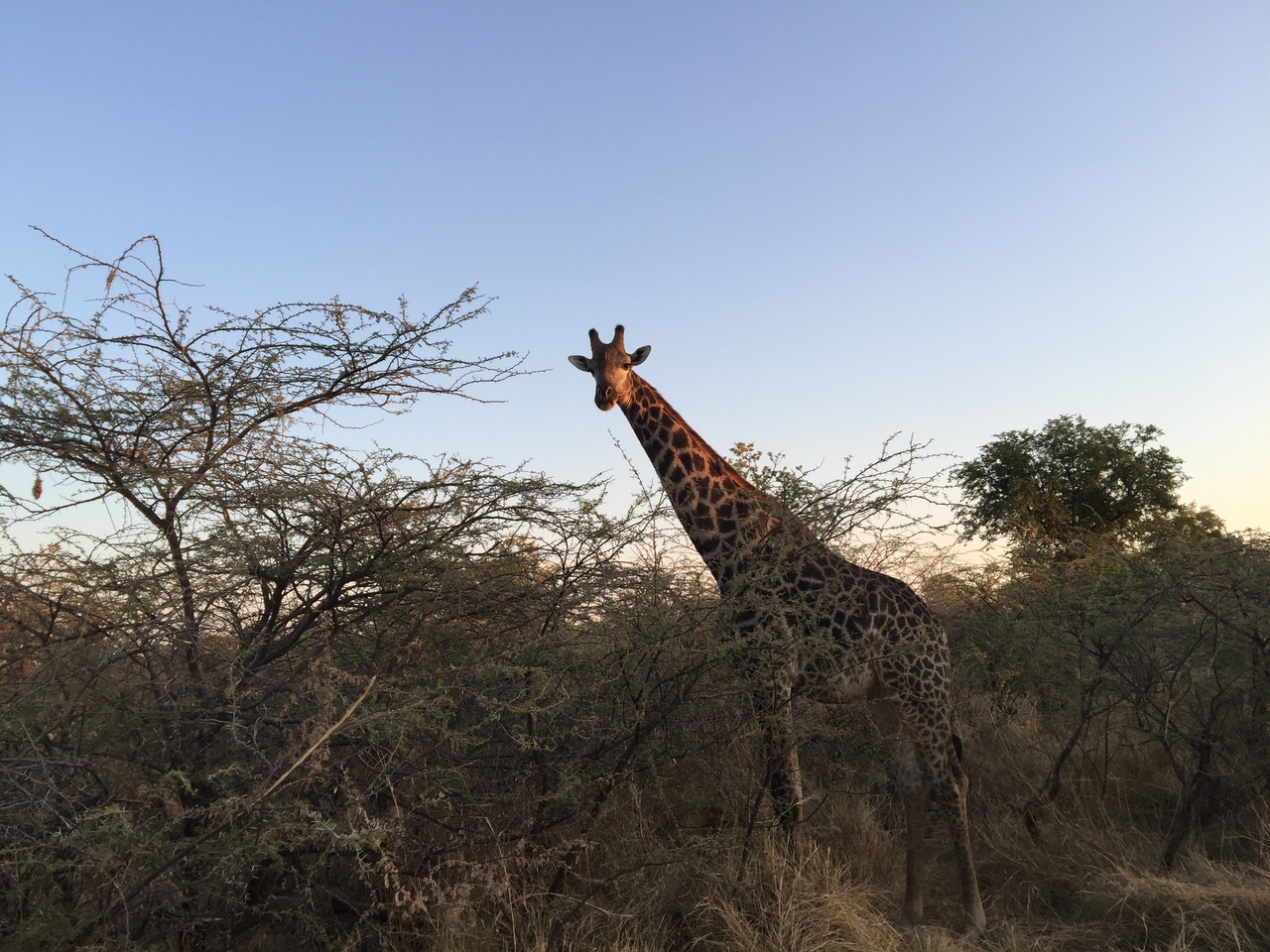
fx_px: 1064
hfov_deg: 61.7
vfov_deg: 48.2
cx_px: 635
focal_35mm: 29
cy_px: 476
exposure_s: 1/267
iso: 32
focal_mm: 4.15
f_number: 2.2
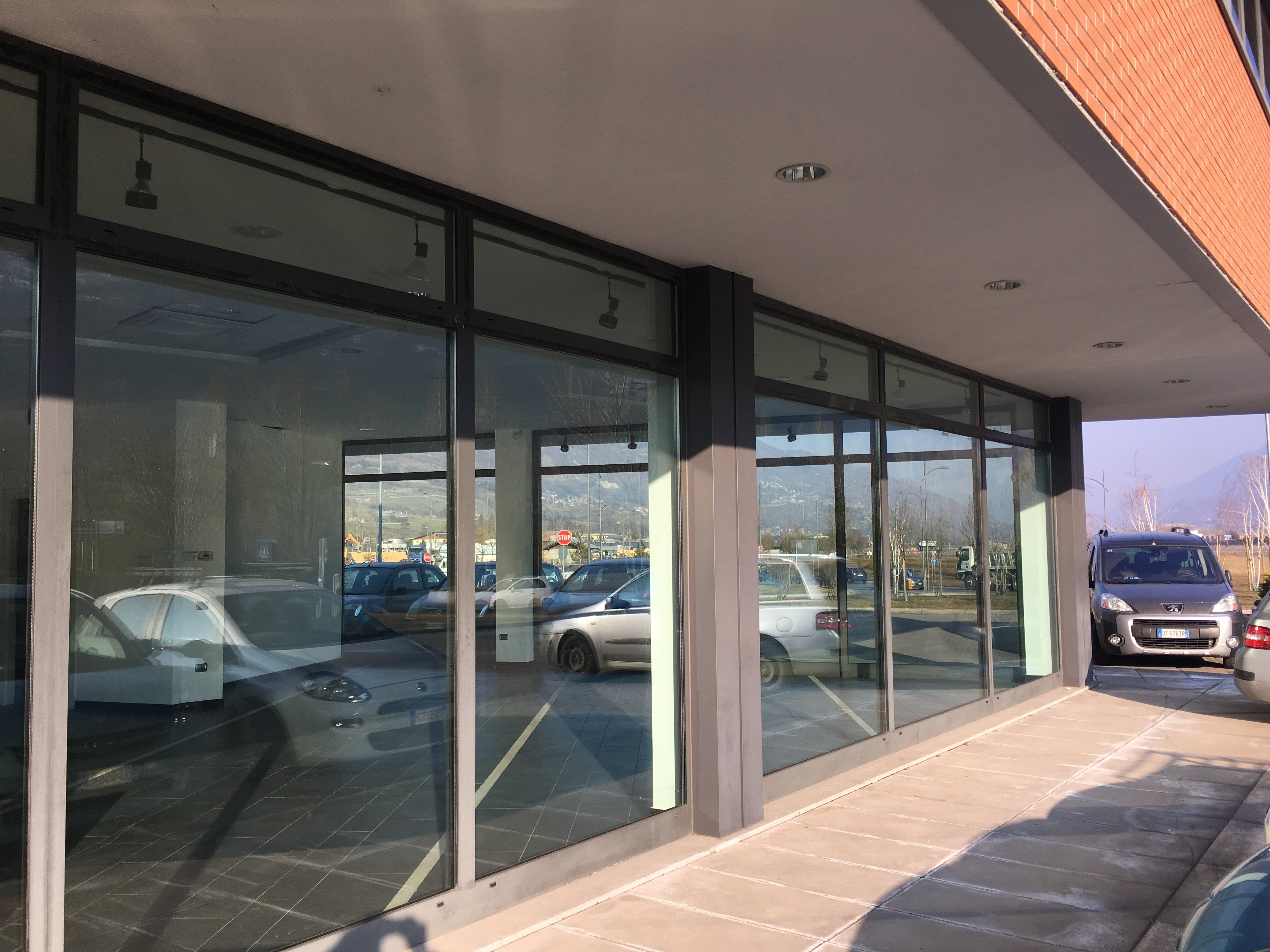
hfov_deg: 61.7
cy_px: 476
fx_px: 1064
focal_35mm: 29
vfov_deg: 48.2
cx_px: 635
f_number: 2.2
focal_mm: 4.15
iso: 25
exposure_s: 1/625
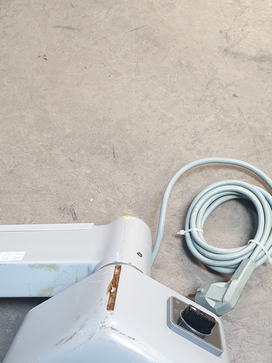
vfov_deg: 38.6
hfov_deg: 30.1
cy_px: 271
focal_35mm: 48
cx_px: 93
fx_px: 503
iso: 320
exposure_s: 1/33
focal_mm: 4.3
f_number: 2.4
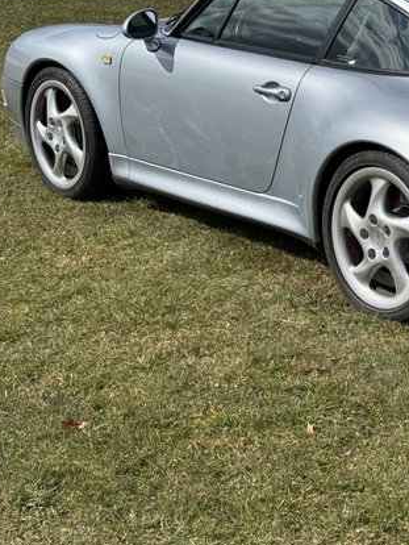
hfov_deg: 16.2
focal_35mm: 89
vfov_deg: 22.0
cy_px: 258
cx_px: 421
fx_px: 1401
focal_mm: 6.76
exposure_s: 1/9901
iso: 100
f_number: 1.78
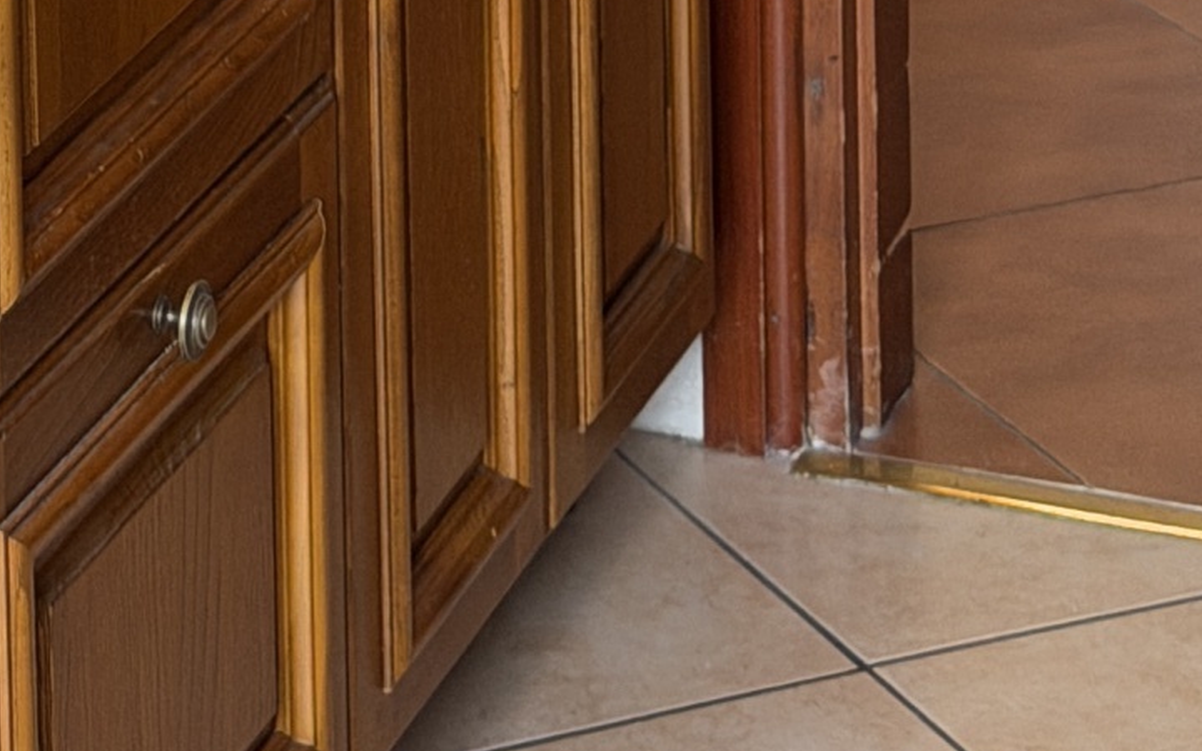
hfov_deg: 11.5
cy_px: -1280
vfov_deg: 6.7
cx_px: 93
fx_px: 5929
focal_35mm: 181
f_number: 1.78
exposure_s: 1/100
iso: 100
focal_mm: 6.76
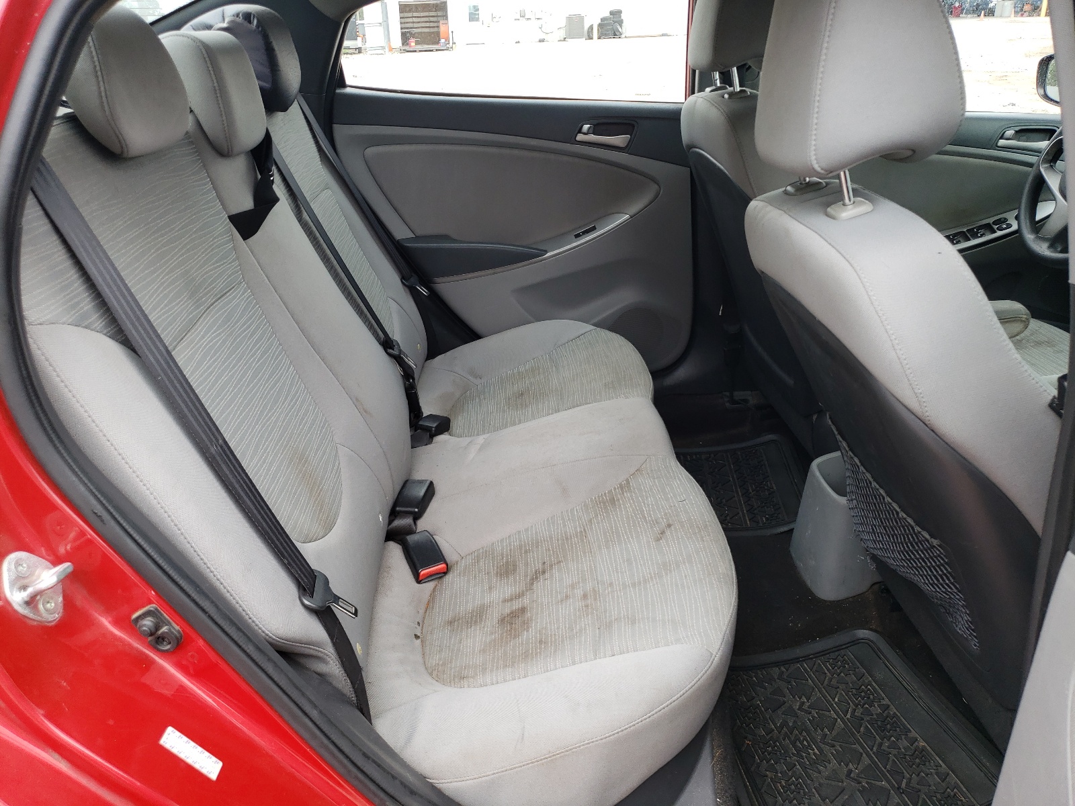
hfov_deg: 67.3
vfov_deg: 53.1
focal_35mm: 26
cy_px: 403
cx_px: 538
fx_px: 807
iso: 50
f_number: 1.5
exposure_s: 1/385
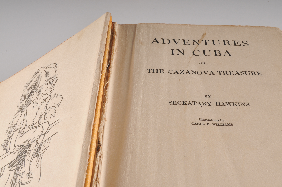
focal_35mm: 51
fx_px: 399
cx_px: 141
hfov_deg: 38.9
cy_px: 94
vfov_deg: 26.4
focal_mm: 34
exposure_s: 1/250
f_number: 22
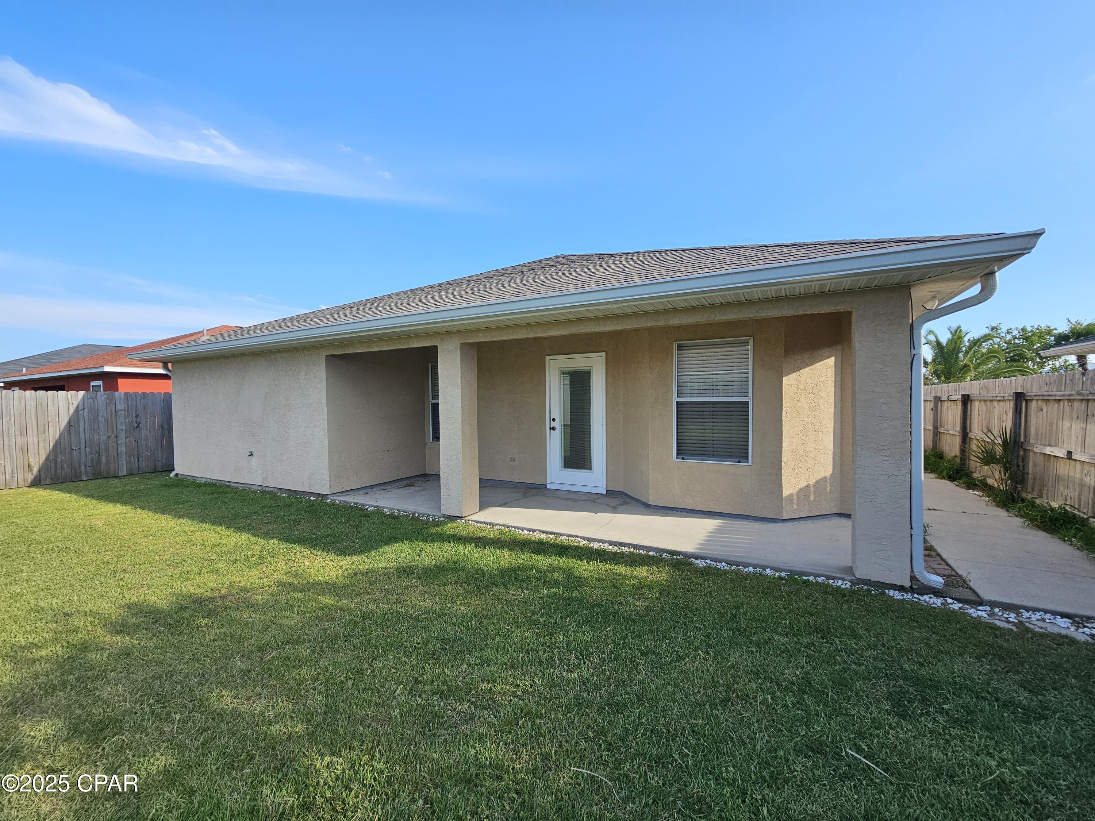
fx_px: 411
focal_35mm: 13
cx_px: 548
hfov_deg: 106.2
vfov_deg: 89.9
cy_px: 410
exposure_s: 1/989
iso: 50
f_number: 2.2
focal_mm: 2.2
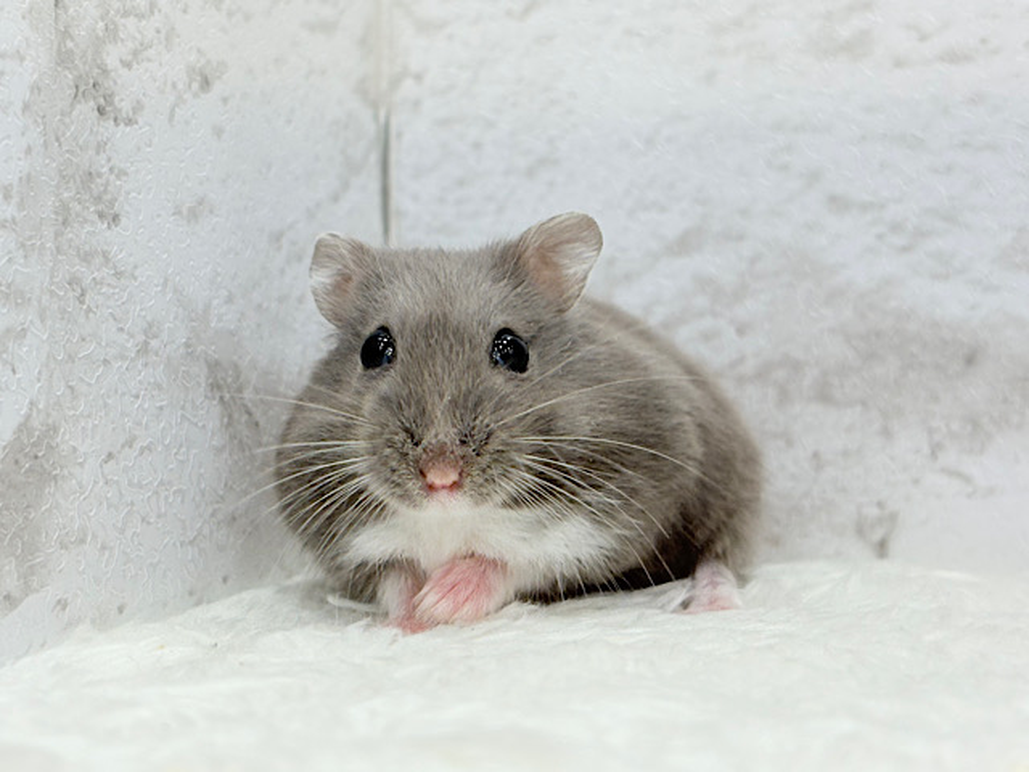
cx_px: 514
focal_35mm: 52
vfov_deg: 28.0
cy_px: 386
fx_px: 1546
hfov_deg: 36.8
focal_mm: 5.96
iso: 64
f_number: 1.6
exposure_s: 1/100
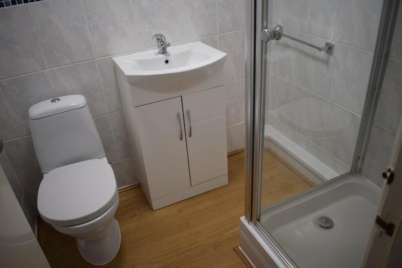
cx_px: 201
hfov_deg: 67.4
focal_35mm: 27
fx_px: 302
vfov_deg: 47.9
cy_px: 134
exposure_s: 1/60
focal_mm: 18
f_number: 4
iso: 400
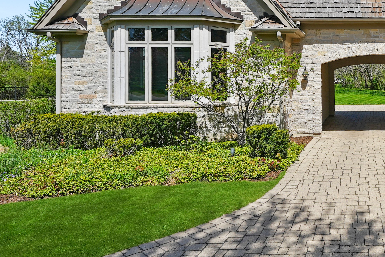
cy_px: 78
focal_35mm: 33
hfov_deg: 49.9
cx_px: 356
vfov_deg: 39.4
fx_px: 353
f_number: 5
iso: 80
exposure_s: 1/640
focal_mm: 17
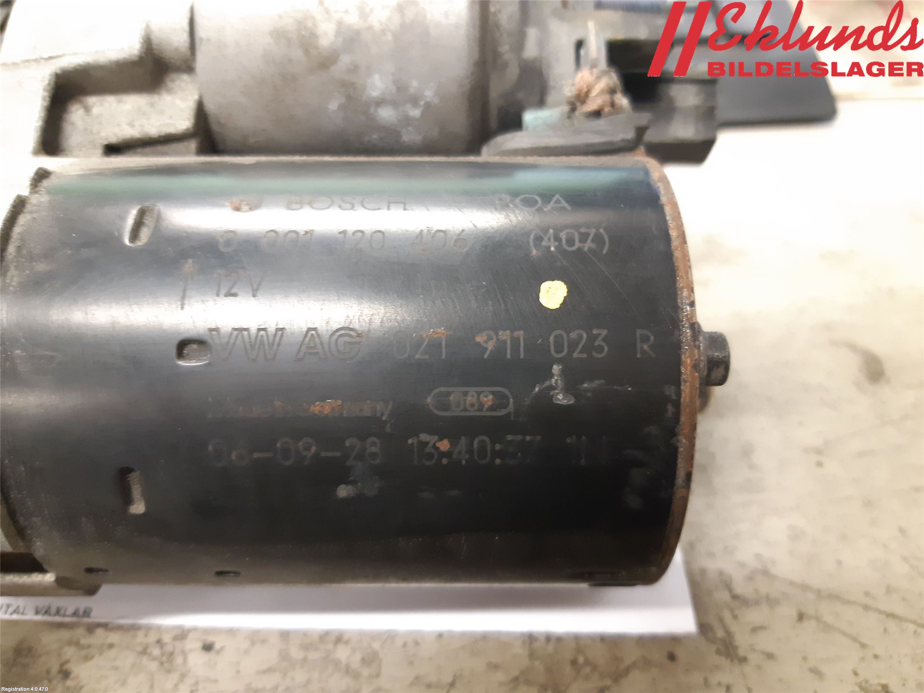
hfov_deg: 67.3
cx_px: 462
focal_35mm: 26
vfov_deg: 53.1
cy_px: 346
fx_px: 694
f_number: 1.7
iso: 320
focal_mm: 3.93
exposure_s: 1/25
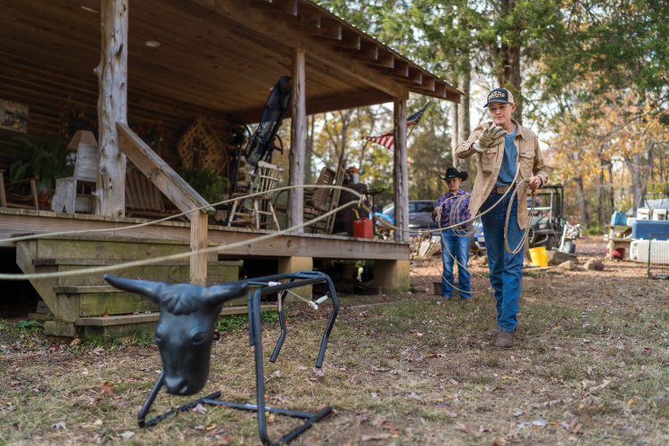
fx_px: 650
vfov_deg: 37.9
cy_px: 223
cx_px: 334
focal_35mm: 35
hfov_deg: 54.4
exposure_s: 1/500
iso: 50
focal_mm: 35
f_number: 1.8
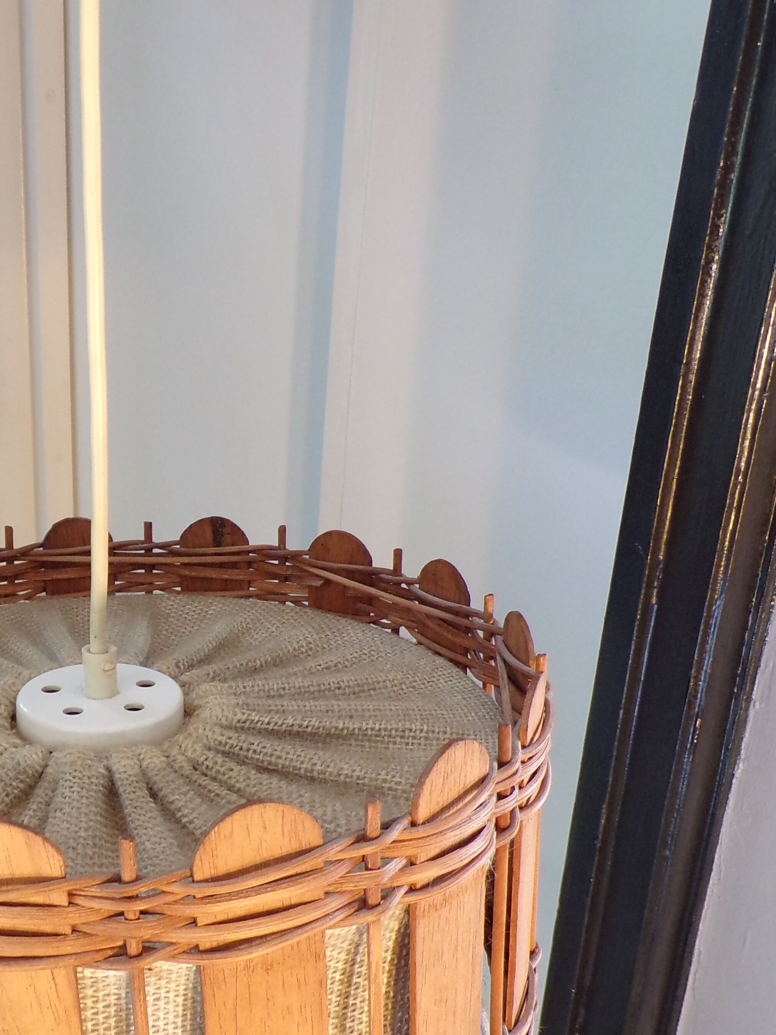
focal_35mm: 41
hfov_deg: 34.0
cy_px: 633
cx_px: 144
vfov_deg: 45.5
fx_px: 1225
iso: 239
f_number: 3
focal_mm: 4.3
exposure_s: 1/17
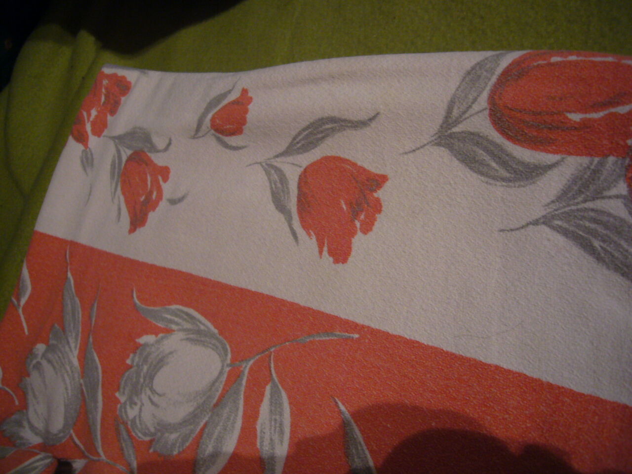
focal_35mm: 28
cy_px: 237
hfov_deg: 63.4
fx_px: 511
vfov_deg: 49.7
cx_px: 316
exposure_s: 1/4
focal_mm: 4.6
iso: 200
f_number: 2.8
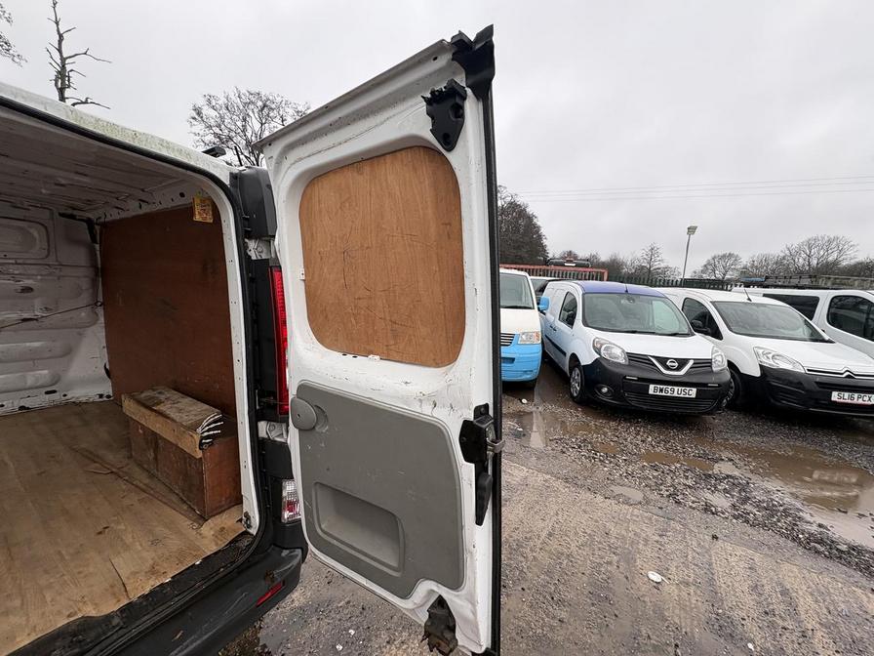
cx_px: 437
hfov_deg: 102.1
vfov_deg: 85.7
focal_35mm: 14
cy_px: 328
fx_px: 353
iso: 50
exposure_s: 1/283
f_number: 2.2
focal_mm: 2.22
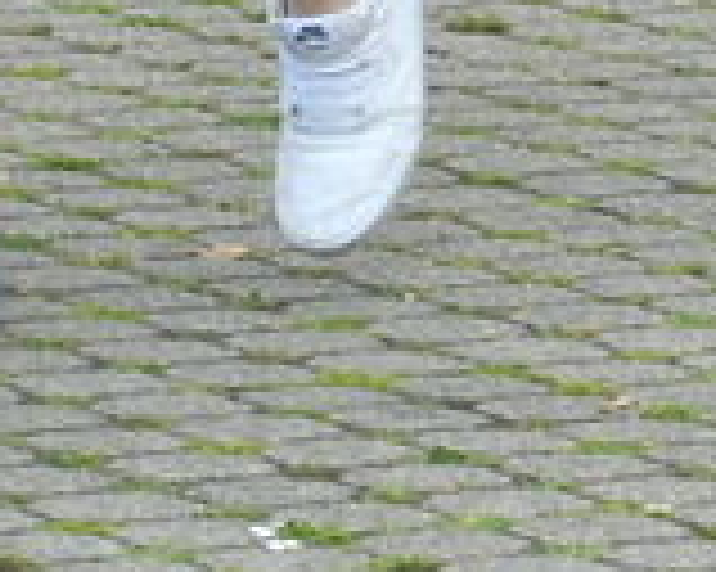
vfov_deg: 2.1
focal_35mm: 742
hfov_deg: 2.6
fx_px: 15714
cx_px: 2513
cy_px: -1212
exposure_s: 1/200
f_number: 13
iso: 400
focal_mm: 70
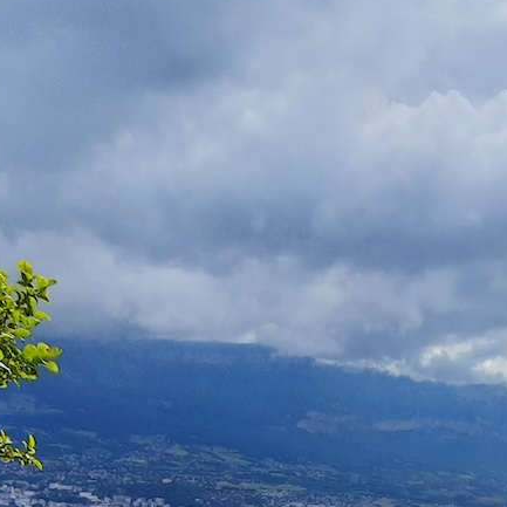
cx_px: 494
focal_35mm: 51
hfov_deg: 31.2
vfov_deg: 26.0
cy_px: 733
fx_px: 845
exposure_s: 1/1988
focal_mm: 1.74
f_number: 2.2
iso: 40
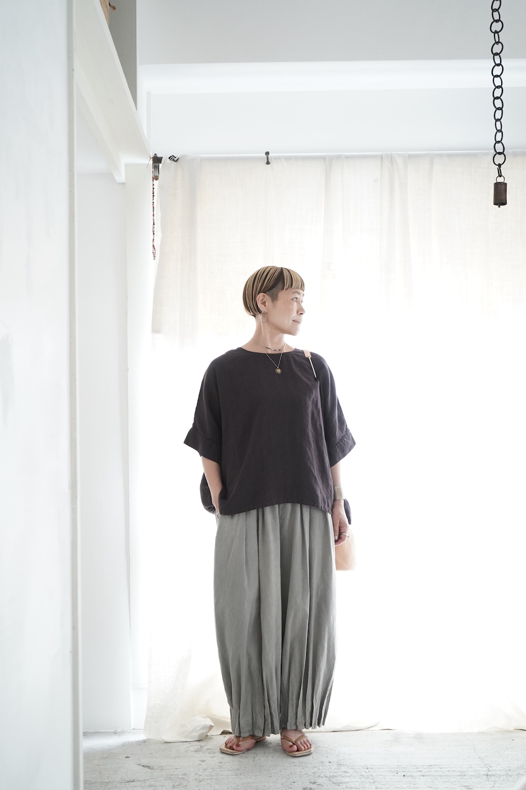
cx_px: 263
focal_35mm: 45
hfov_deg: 29.8
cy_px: 395
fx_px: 988
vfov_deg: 43.6
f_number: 5
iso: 4000
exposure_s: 1/40
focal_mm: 45
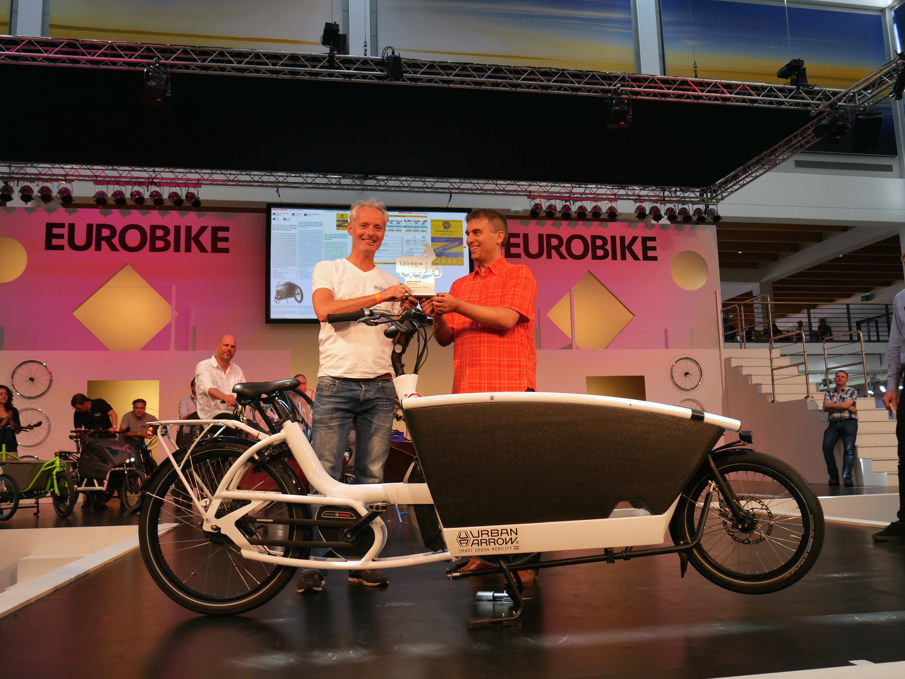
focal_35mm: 32
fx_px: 837
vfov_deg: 44.2
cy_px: 340
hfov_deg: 56.8
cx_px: 452
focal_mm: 16
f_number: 4.5
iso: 200
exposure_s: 1/160
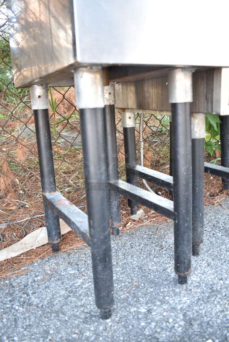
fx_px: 286
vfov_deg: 61.9
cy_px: 171
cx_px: 114
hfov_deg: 43.7
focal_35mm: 30
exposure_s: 1/30
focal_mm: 20
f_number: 3.5
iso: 160
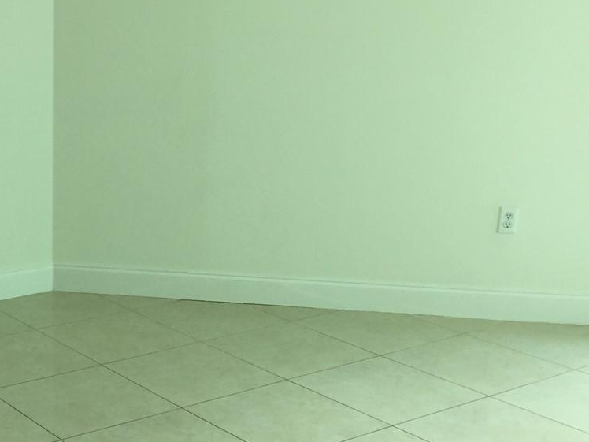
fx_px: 1055
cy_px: 294
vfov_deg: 23.5
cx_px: 66
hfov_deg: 30.0
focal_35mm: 62
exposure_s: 1/60
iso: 32
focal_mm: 4.15
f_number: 2.2
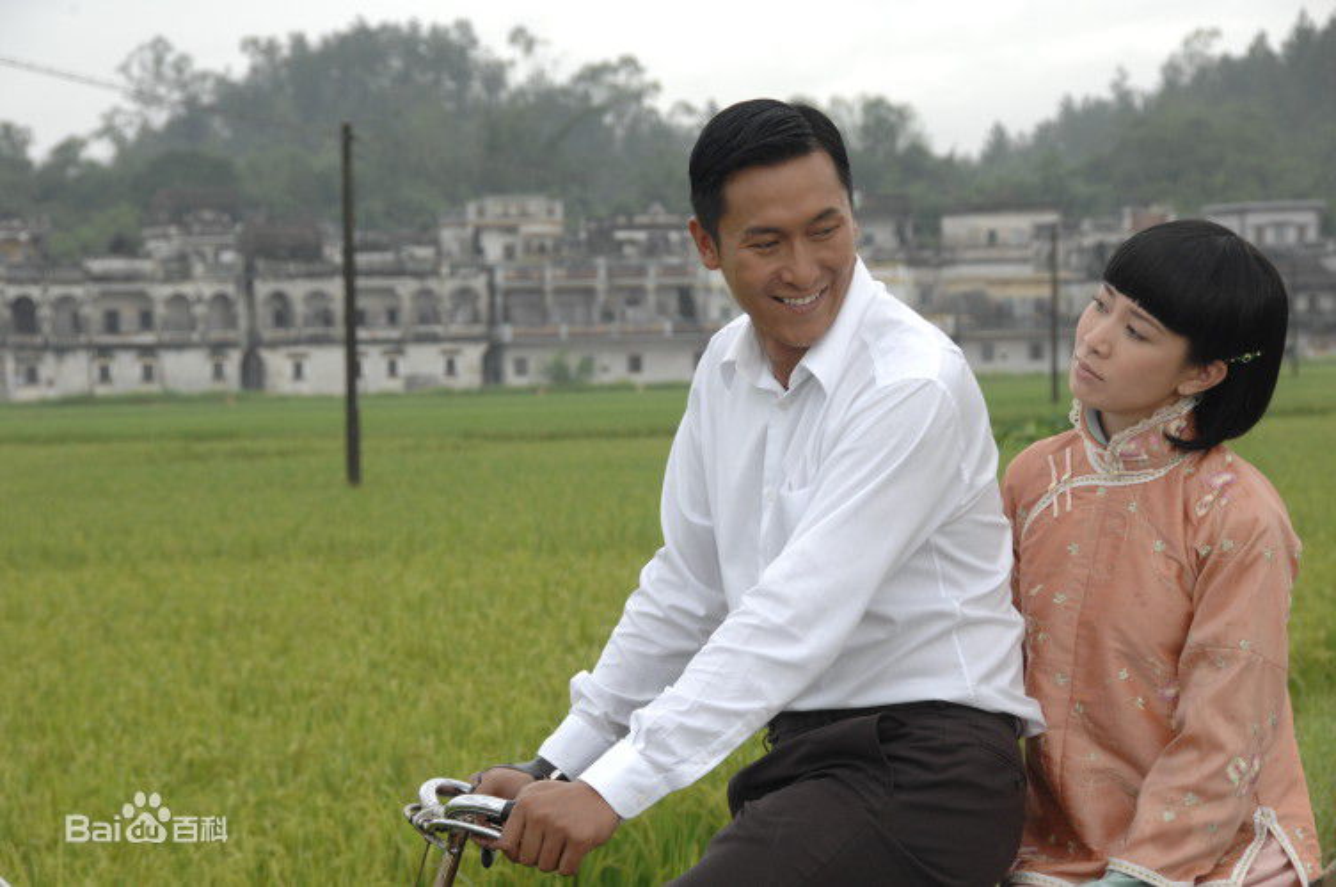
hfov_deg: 14.4
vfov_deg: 9.6
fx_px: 5280
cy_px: 444
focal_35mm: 142
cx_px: 668
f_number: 11
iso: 500
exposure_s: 1/200
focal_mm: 95
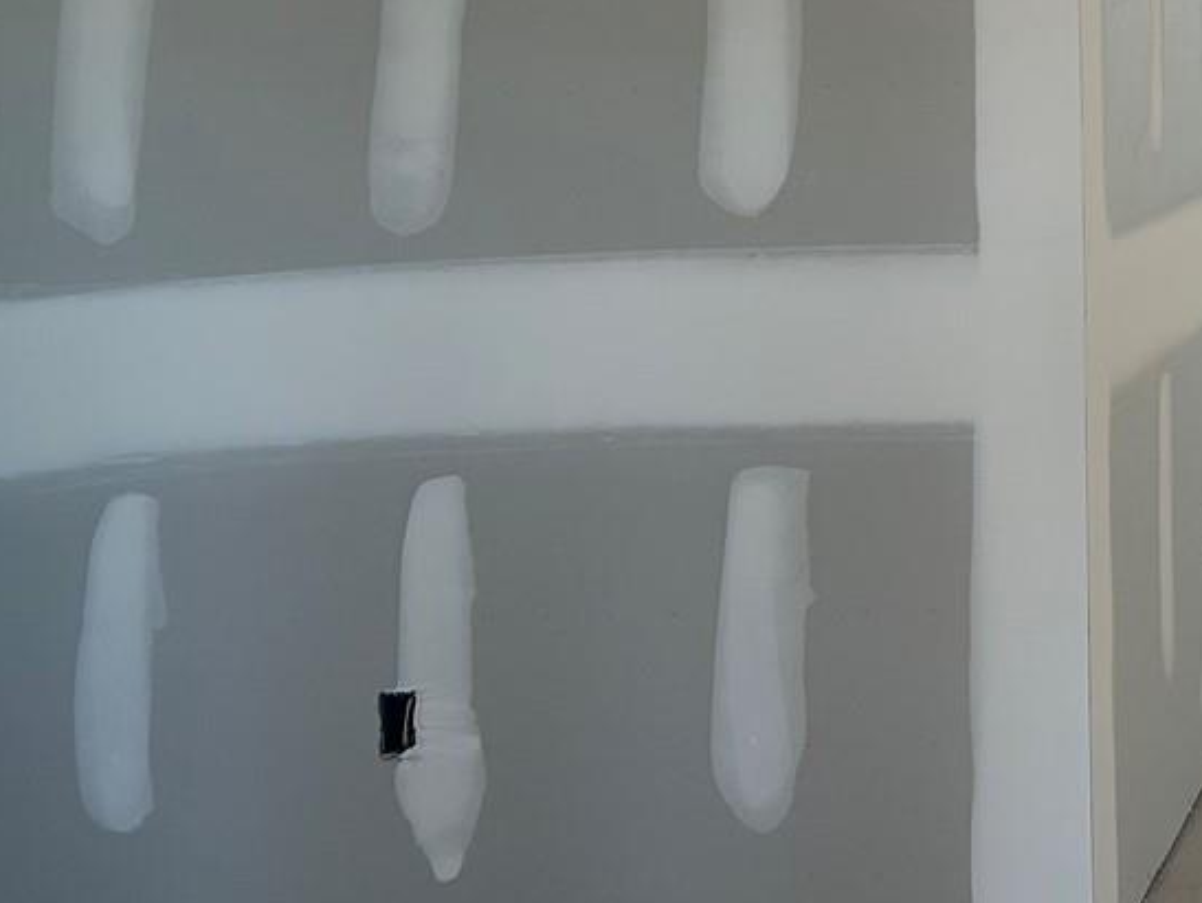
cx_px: 1534
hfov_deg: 23.0
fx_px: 2641
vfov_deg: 18.5
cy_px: -130
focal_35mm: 76
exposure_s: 1/166
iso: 64
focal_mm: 5.7
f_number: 1.5
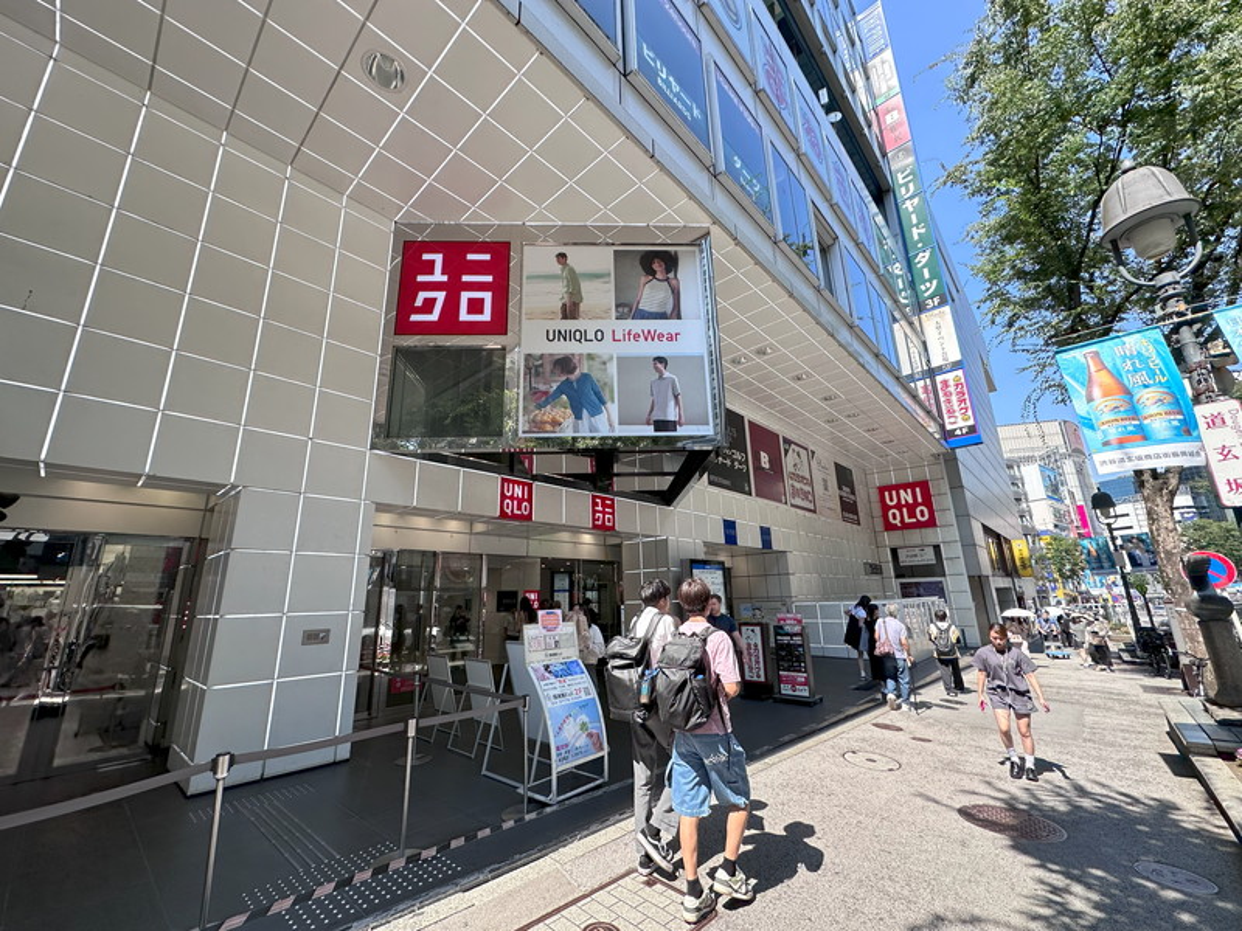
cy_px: 466
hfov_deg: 102.1
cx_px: 621
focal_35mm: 14
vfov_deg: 85.7
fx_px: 502
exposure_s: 1/561
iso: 40
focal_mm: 2.22
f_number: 2.2
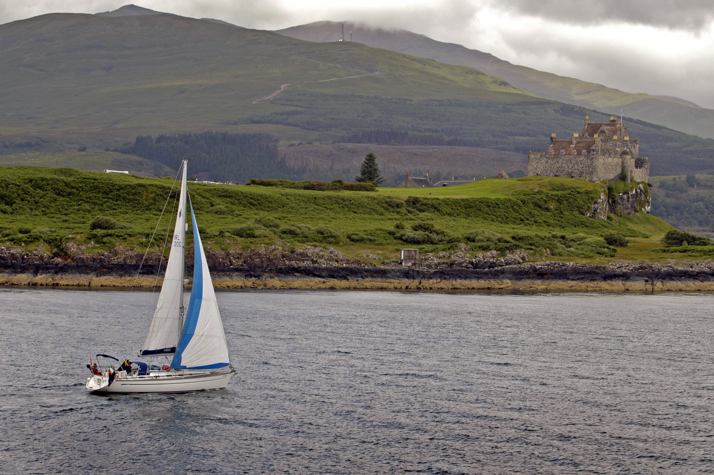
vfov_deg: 13.0
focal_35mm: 105
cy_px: 238
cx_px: 357
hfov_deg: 19.5
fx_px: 2081
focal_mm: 70
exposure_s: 1/400
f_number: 6.3
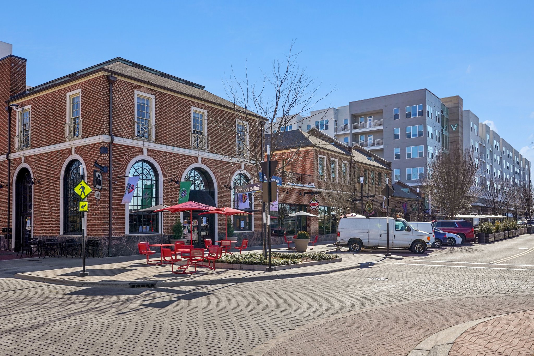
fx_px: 438
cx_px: 267
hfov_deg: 62.8
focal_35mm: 30
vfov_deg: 44.3
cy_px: 178
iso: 400
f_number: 6.3
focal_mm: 29.5
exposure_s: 1/1600
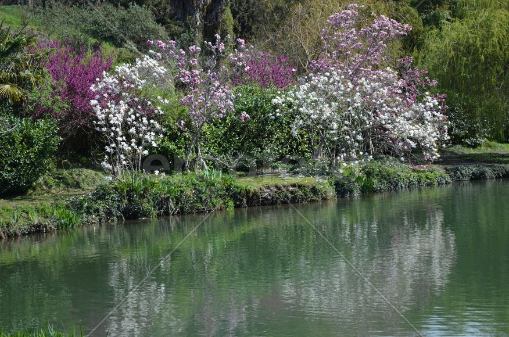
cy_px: 168
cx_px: 254
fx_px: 1164
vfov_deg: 16.5
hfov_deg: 24.7
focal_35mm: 82
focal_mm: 55
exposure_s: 1/1000
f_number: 5.6
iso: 400
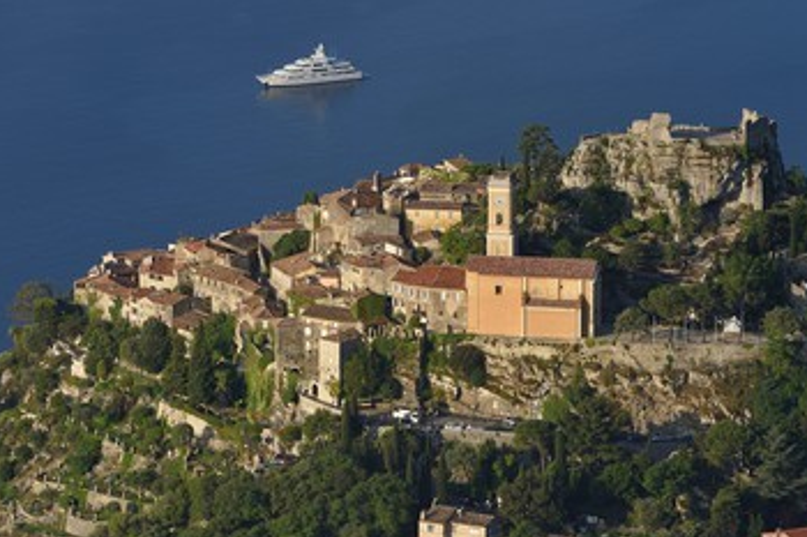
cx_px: 477
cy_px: 283
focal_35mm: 240
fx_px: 5377
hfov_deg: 8.6
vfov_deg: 5.7
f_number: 13
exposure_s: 1/250
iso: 200
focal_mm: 200
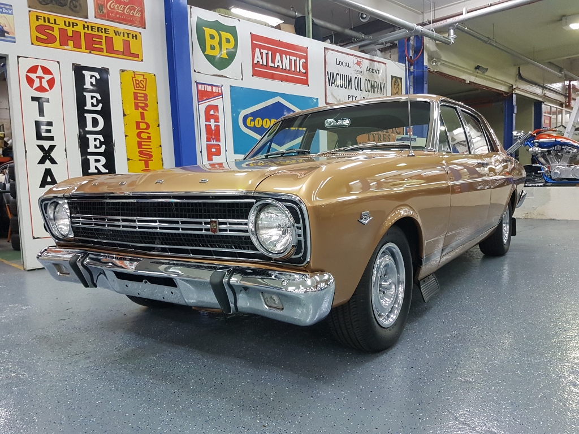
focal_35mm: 26
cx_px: 290
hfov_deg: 67.3
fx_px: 435
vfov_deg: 53.1
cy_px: 217
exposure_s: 1/50
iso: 200
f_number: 1.7
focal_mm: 4.2
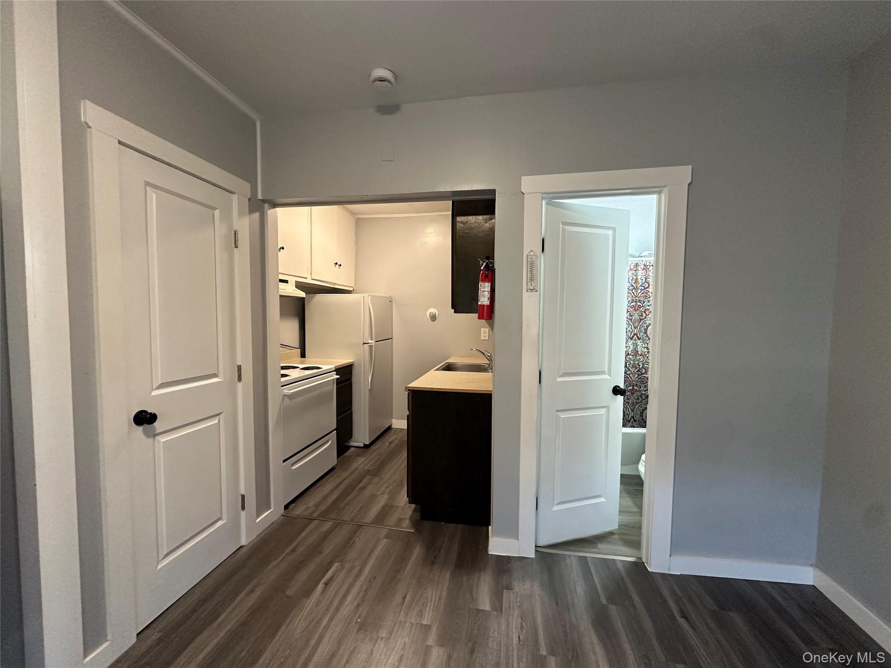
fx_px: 360
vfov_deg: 85.7
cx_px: 446
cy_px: 334
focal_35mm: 14
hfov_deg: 102.1
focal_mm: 2.22
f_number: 2.2
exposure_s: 1/60
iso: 250
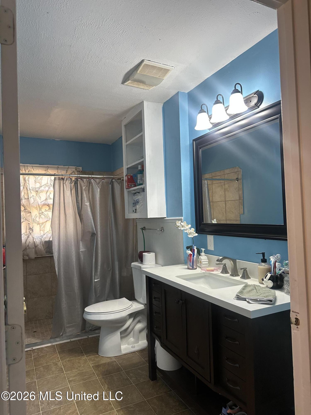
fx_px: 287
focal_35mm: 24
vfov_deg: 71.6
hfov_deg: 56.8
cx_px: 156
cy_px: 208
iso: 160
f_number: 1.78
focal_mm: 6.86
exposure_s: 1/120
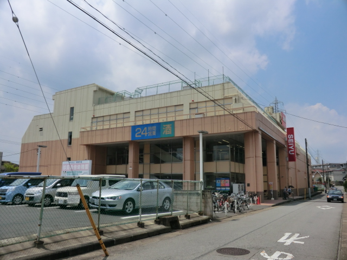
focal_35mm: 29
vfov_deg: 48.2
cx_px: 174
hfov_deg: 61.7
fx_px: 291
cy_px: 130
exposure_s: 1/400
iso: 80
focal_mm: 5.2
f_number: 7.9
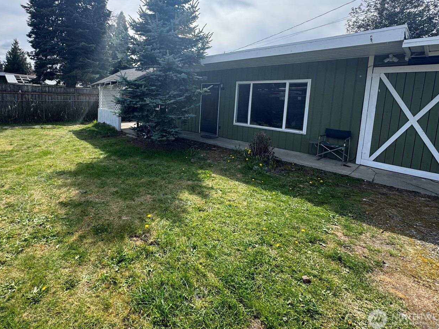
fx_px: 228
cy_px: 122
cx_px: 177
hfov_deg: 86.7
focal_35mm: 18
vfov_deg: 70.3
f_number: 2.2
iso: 50
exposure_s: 1/681
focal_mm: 2.22
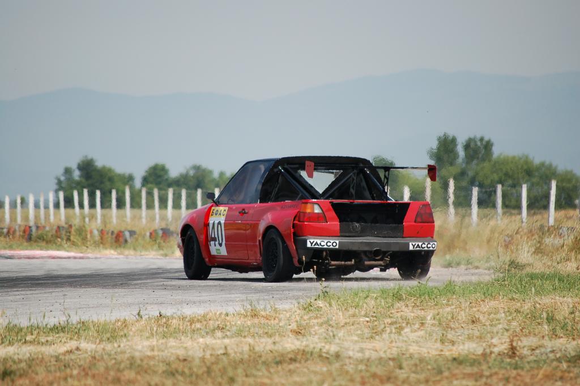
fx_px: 4829
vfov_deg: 4.6
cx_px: 290
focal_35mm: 300
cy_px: 193
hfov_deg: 6.9
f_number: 5.6
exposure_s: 1/1000
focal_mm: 200
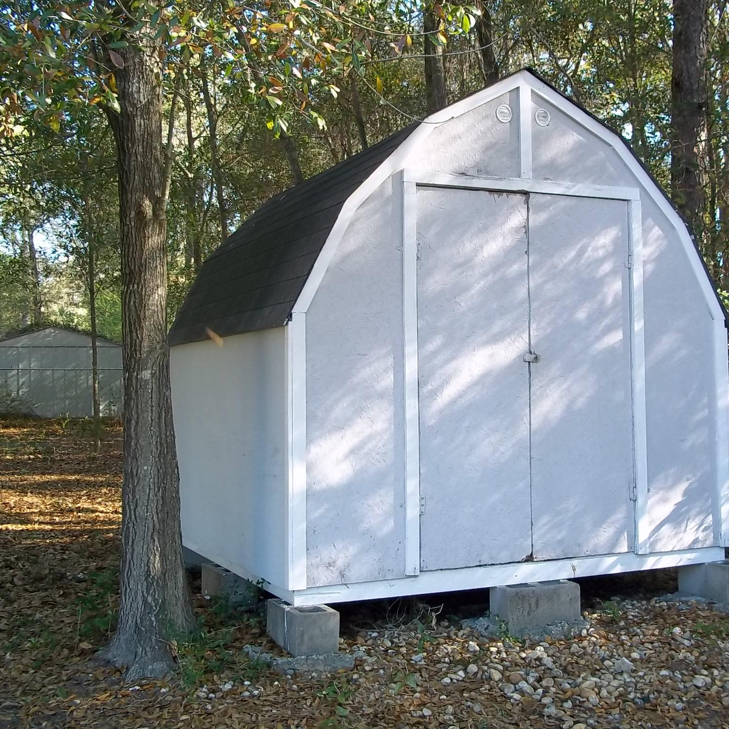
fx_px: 1025
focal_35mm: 43
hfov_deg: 39.1
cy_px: 362
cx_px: 404
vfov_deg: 39.2
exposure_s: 1/60
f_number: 3.1
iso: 80
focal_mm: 6.5
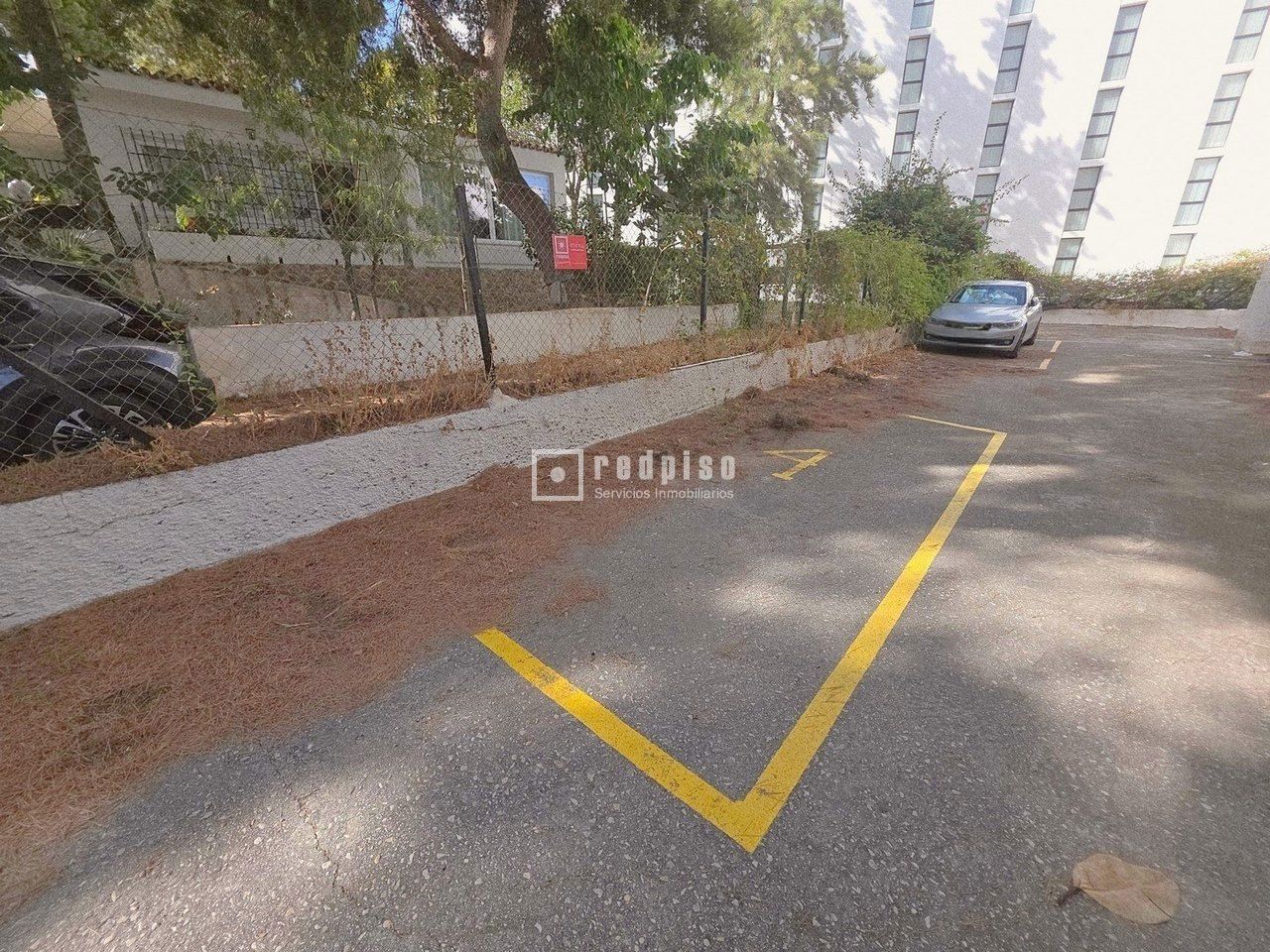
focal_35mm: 13
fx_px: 477
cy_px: 476
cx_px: 635
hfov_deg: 106.2
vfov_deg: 89.9
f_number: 1.9
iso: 20
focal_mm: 2.2
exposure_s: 1/305
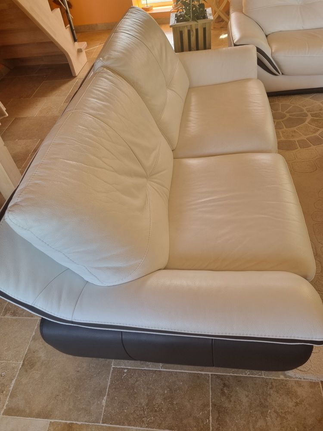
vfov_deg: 67.3
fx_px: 323
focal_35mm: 26
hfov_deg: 53.1
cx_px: 162
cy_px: 216
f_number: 1.8
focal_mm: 5.4
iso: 80
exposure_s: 1/100
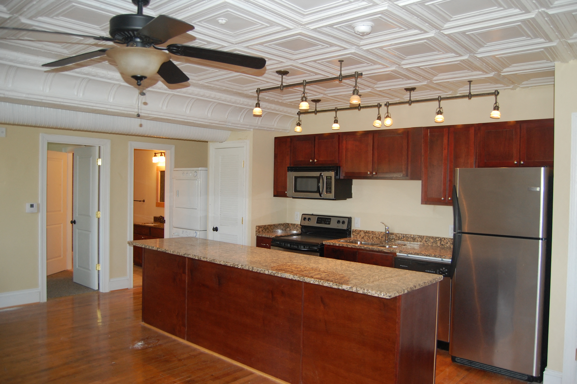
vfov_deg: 47.8
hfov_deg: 67.4
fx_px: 432
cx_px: 288
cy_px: 192
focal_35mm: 27
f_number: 3.5
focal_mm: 18
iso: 400
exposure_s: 1/60
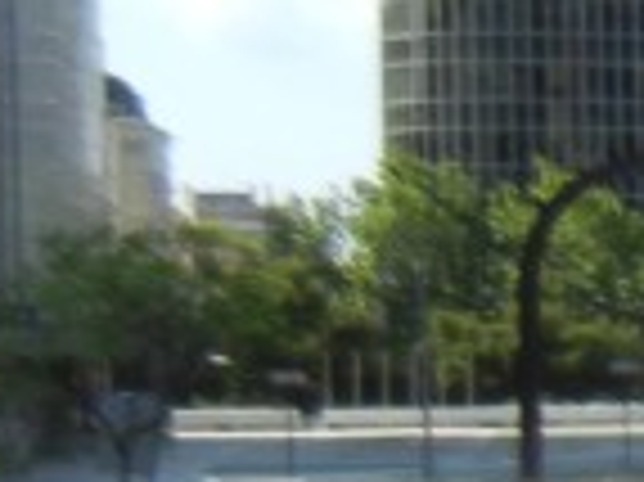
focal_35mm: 215
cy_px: 428
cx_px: 1806
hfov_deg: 8.1
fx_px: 3997
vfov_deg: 6.9
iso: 160
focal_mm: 5.4
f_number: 3.5
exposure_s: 1/870
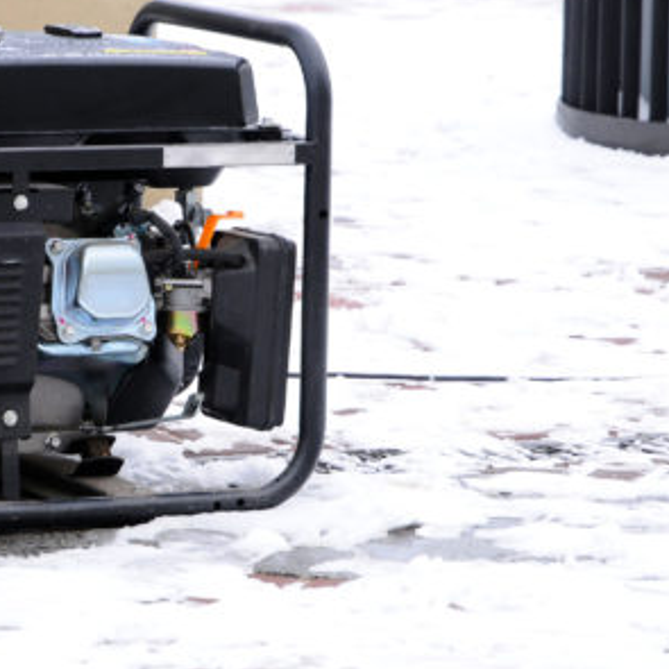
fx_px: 5005
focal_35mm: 229
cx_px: 117
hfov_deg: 7.6
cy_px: 219
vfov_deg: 7.6
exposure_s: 1/20
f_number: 8
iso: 200
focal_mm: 85
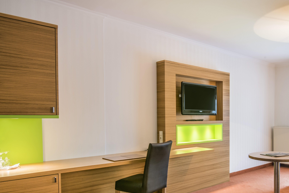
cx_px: 216
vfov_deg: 43.1
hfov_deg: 58.7
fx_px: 241
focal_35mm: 30
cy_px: 126
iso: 125
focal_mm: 19
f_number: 14
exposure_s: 6
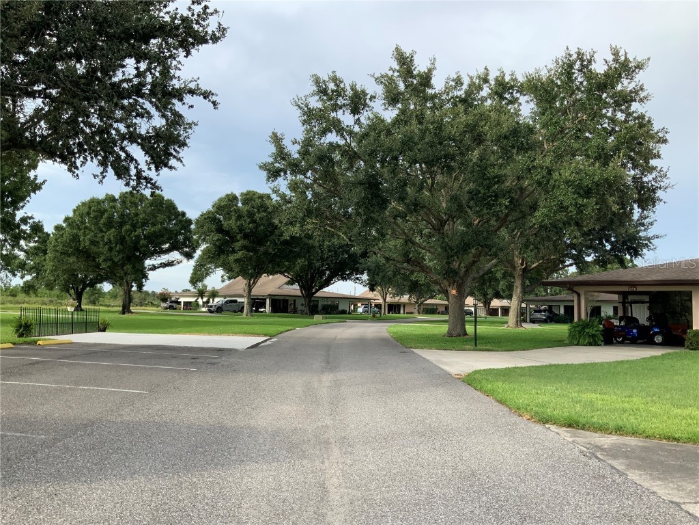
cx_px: 350
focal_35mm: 29
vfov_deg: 48.2
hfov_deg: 61.7
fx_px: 586
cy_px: 262
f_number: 1.8
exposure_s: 1/593
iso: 16
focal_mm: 3
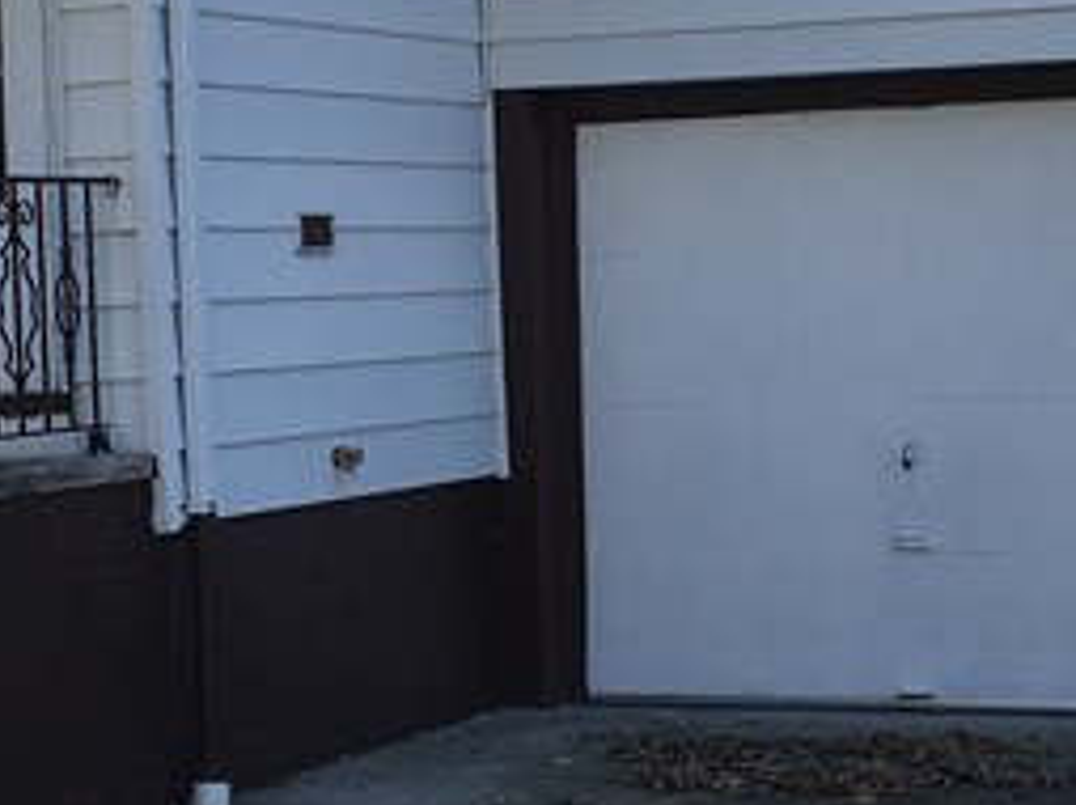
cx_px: 504
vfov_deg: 12.6
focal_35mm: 117
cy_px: 314
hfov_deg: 16.8
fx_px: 3633
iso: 25
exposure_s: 1/680
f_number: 2.2
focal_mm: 4.15
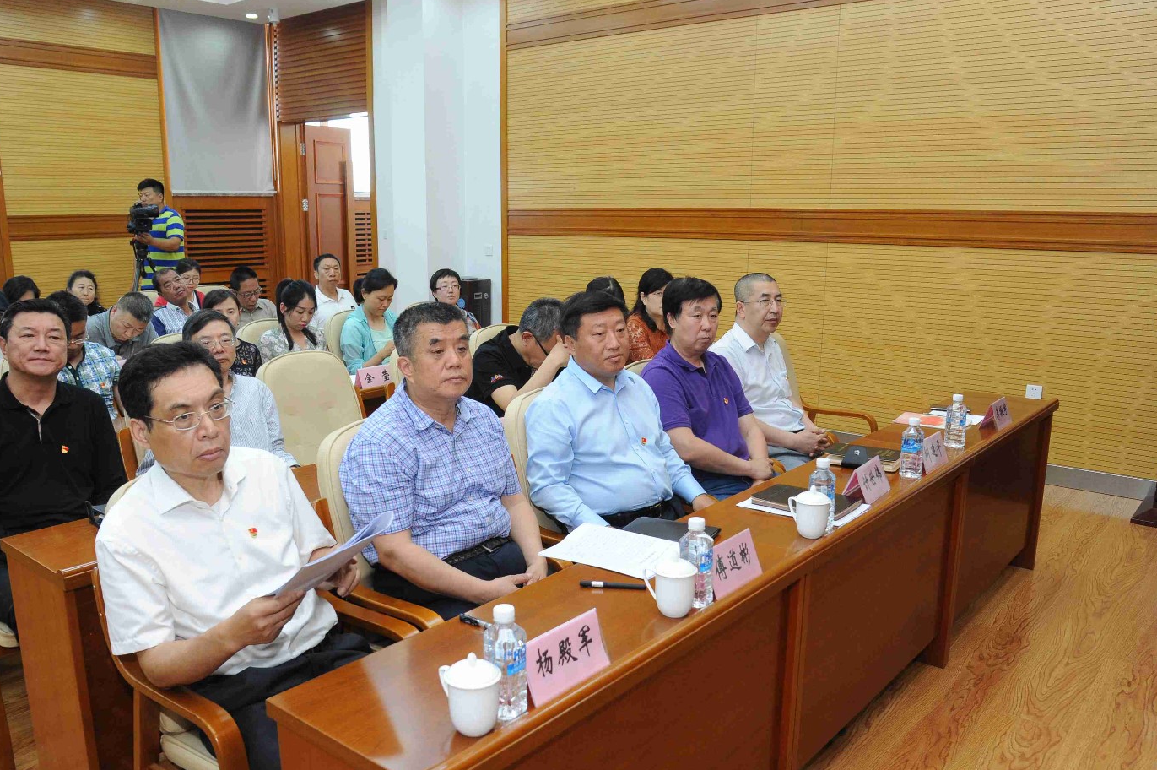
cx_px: 543
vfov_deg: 46.3
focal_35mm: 28
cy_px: 424
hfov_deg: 65.5
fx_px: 899
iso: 1600
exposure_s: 1/60
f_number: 5.6
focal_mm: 24
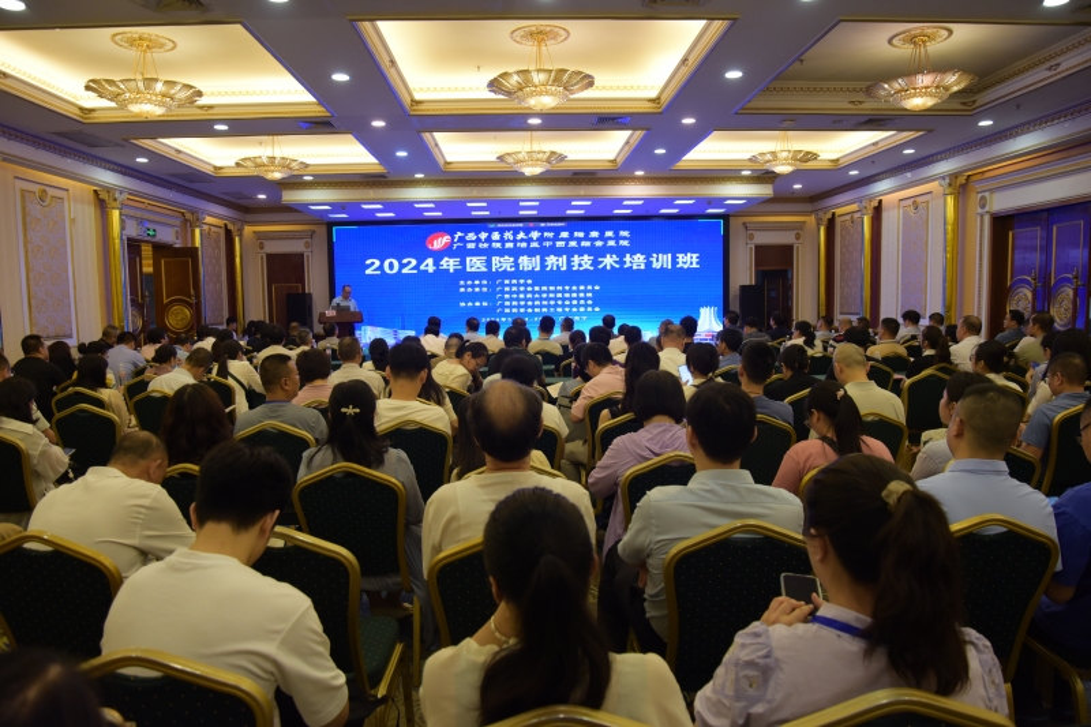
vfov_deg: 53.1
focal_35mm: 24
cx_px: 546
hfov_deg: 73.8
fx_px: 727
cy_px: 364
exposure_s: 1/80
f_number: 4.5
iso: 1250
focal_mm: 24
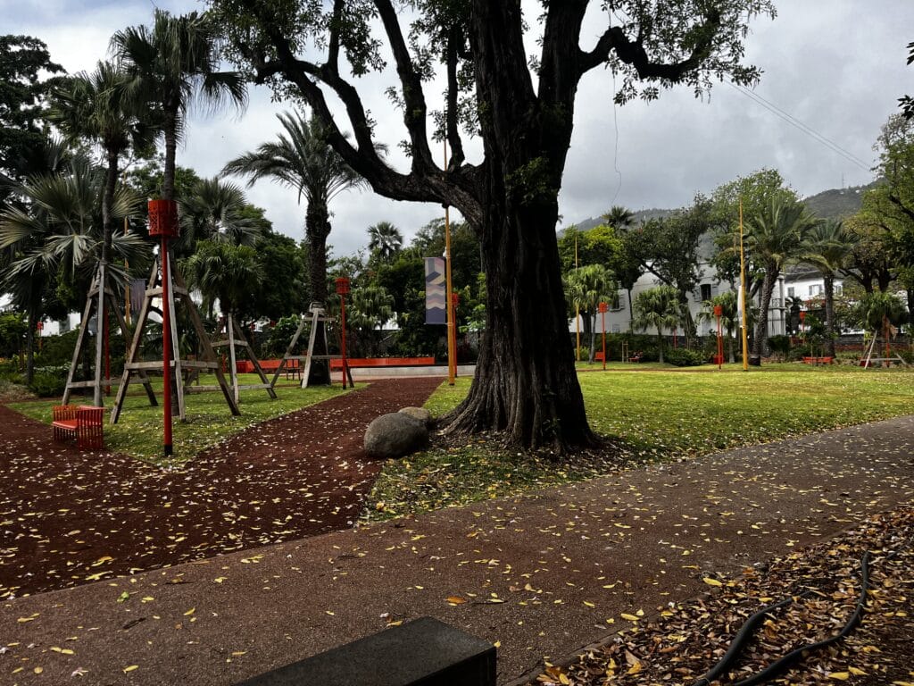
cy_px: 343
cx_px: 457
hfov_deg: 67.3
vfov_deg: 53.1
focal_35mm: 26
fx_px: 687
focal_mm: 5.1
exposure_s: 1/1862
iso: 50
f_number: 1.6
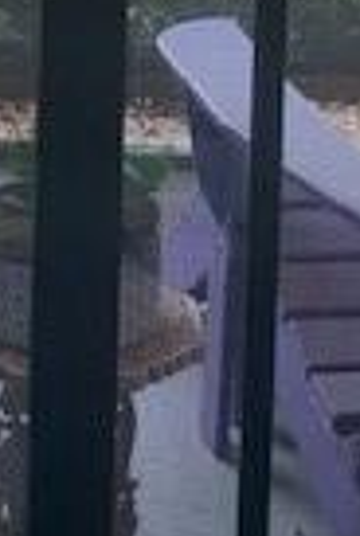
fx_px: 1880
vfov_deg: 15.0
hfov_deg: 10.9
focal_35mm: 126
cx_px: 23
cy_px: -278
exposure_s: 1/122
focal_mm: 4.25
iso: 40
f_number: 1.8
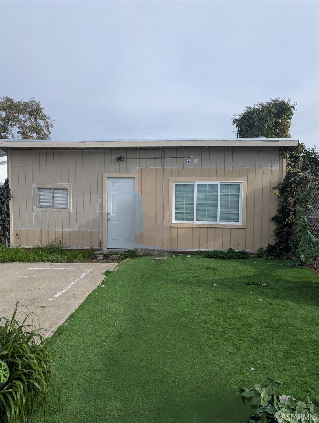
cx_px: 160
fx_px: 294
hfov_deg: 56.9
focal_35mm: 24
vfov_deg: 71.5
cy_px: 212
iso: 44
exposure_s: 1/1529
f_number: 1.85
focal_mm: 6.81
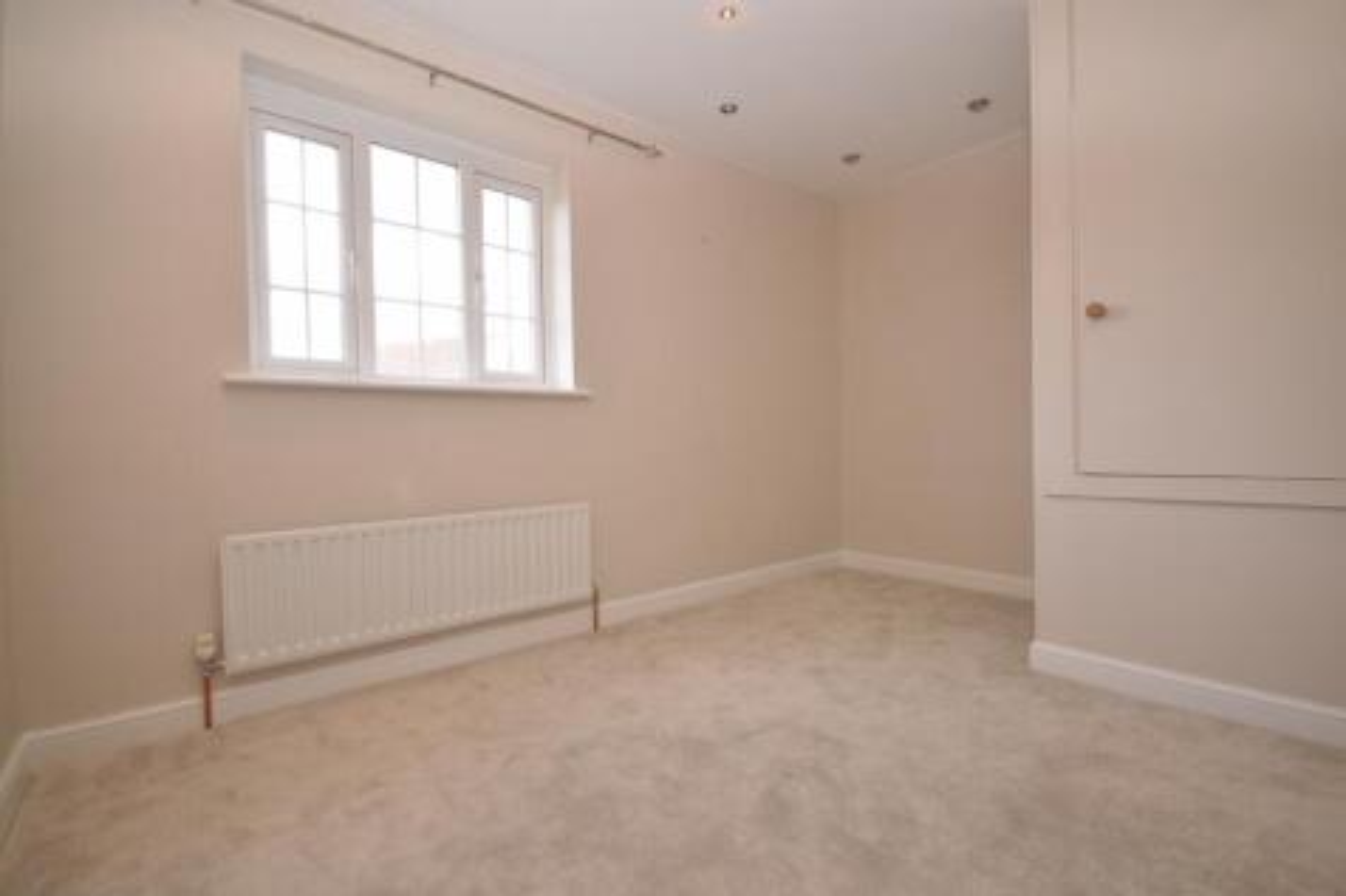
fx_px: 561
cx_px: 673
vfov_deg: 77.3
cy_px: 448
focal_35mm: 15
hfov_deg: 100.4
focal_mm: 10
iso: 400
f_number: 4.5
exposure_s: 1/80
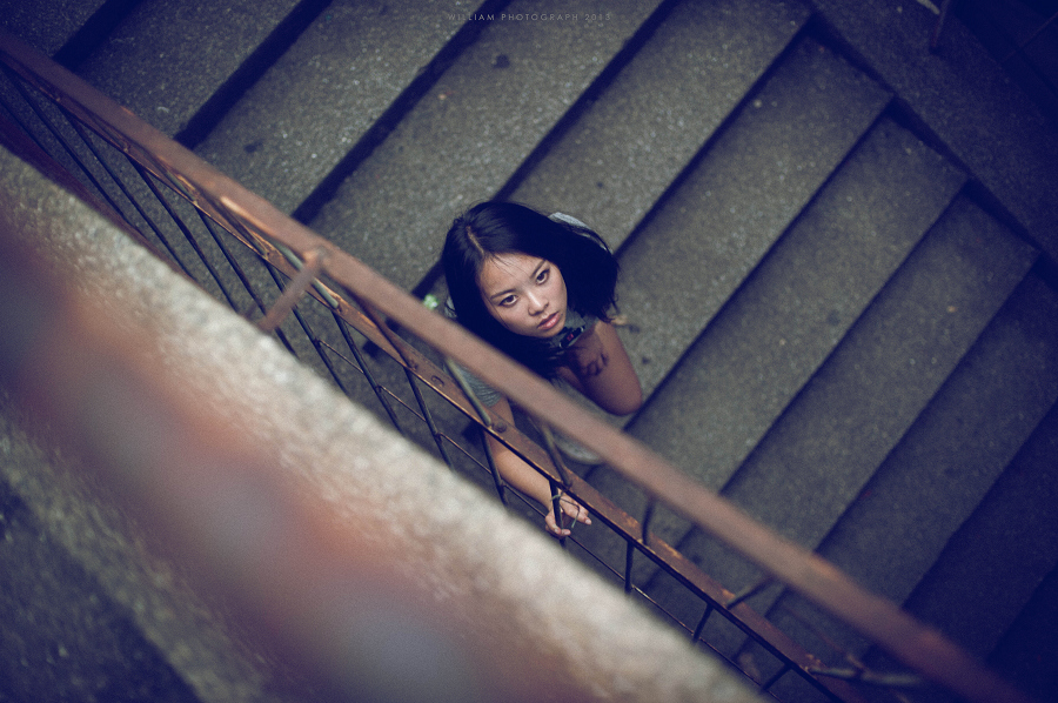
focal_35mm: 50
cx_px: 529
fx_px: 1468
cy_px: 352
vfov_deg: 26.9
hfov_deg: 39.6
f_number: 2
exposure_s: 1/80
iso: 160
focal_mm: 50
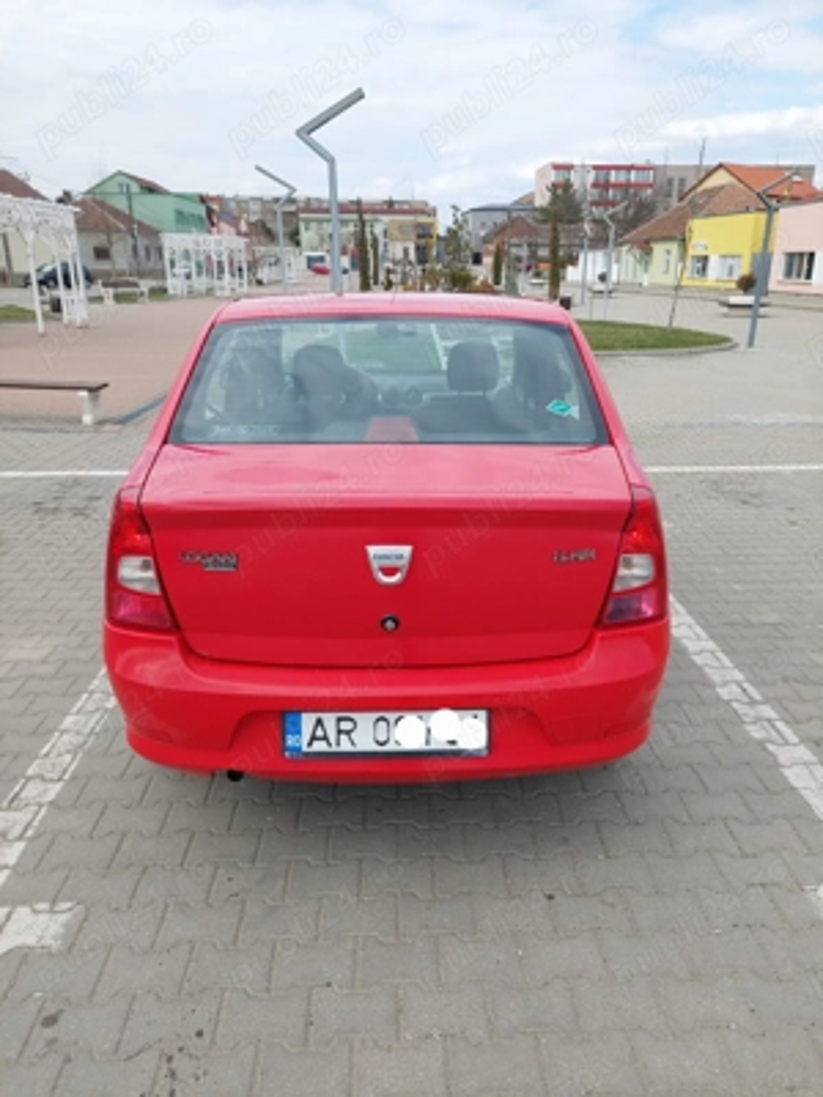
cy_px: 548
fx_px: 793
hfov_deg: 54.9
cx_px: 412
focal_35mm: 25
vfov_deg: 69.4
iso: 40
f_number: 1.8
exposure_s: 1/1000
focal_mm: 5.23
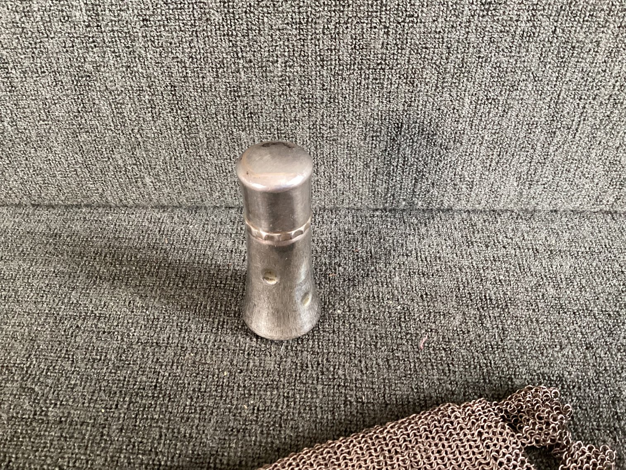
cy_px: 235
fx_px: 561
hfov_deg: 58.3
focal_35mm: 31
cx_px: 313
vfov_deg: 45.4
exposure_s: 1/30
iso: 320
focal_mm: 3.3
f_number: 2.4
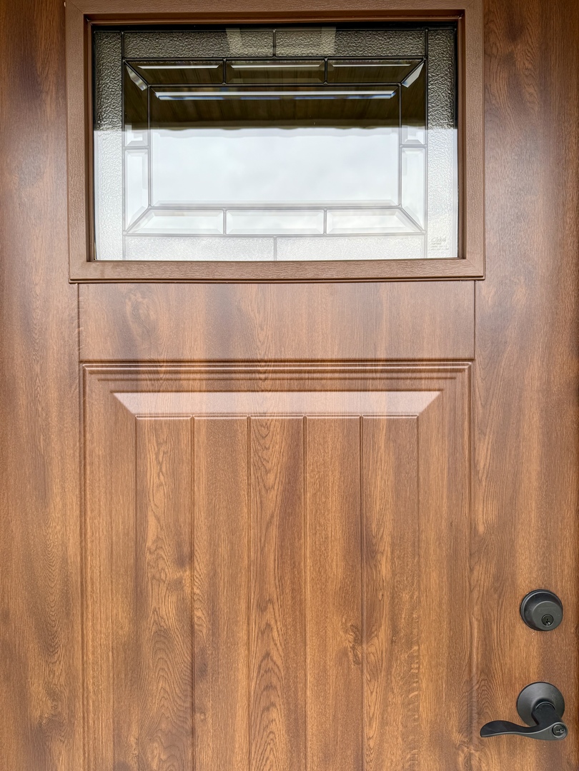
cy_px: 386
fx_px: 535
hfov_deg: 56.8
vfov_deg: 71.6
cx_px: 290
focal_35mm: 24
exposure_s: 1/172
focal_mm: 6.76
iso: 64
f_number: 1.78
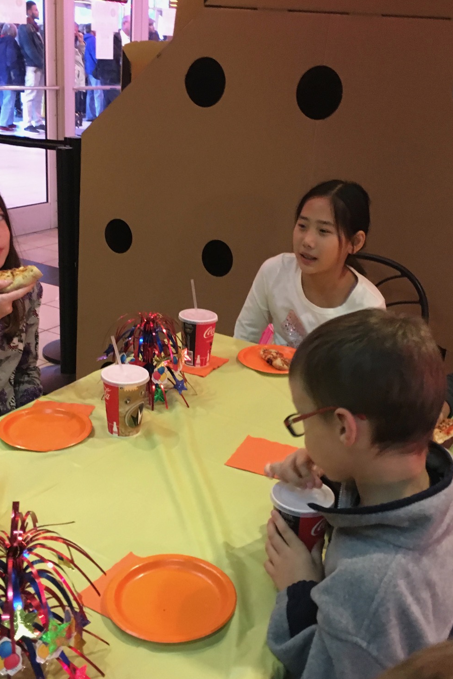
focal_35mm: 41
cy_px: 341
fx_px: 774
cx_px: 207
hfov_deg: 32.6
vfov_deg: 47.4
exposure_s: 1/15
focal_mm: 4.15
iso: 400
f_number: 2.2
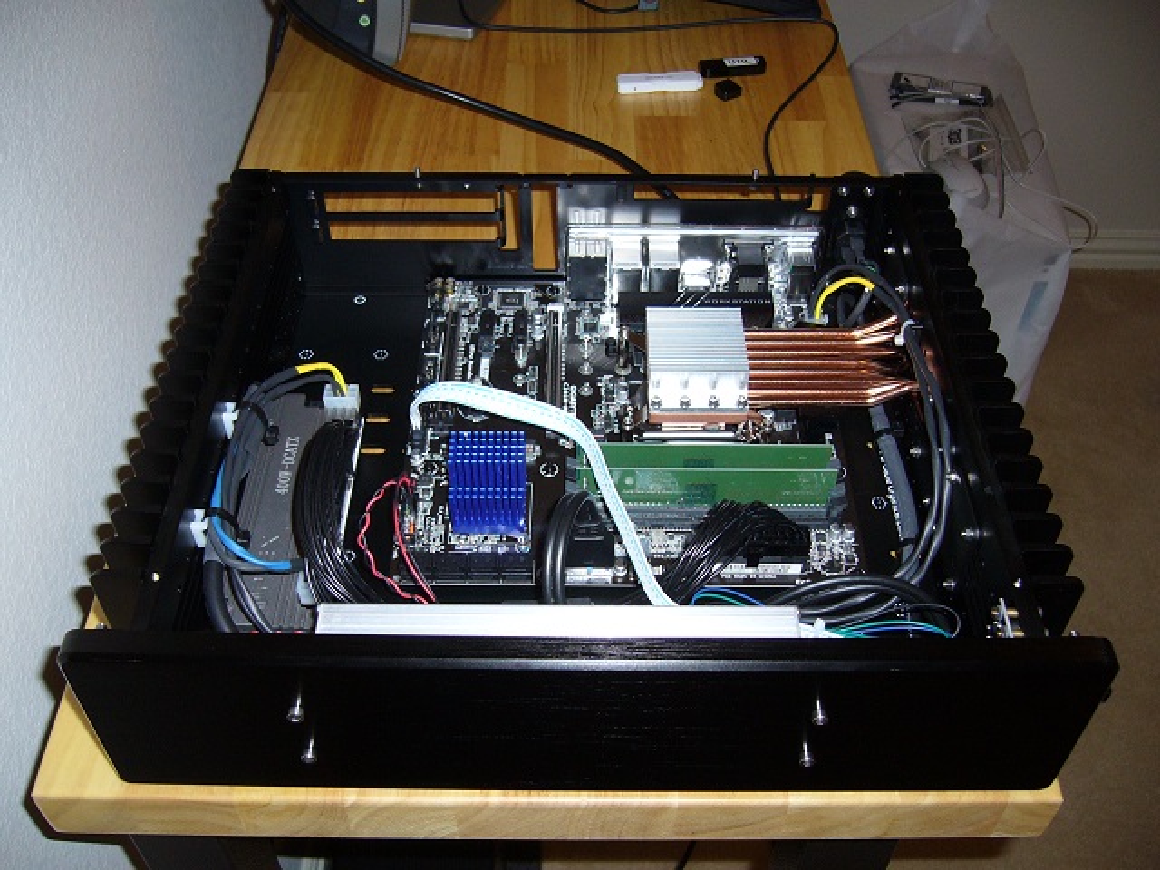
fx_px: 1173
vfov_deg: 40.7
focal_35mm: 35
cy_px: 435
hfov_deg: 52.6
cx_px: 580
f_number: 2.8
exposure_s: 1/30
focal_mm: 5.8
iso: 100
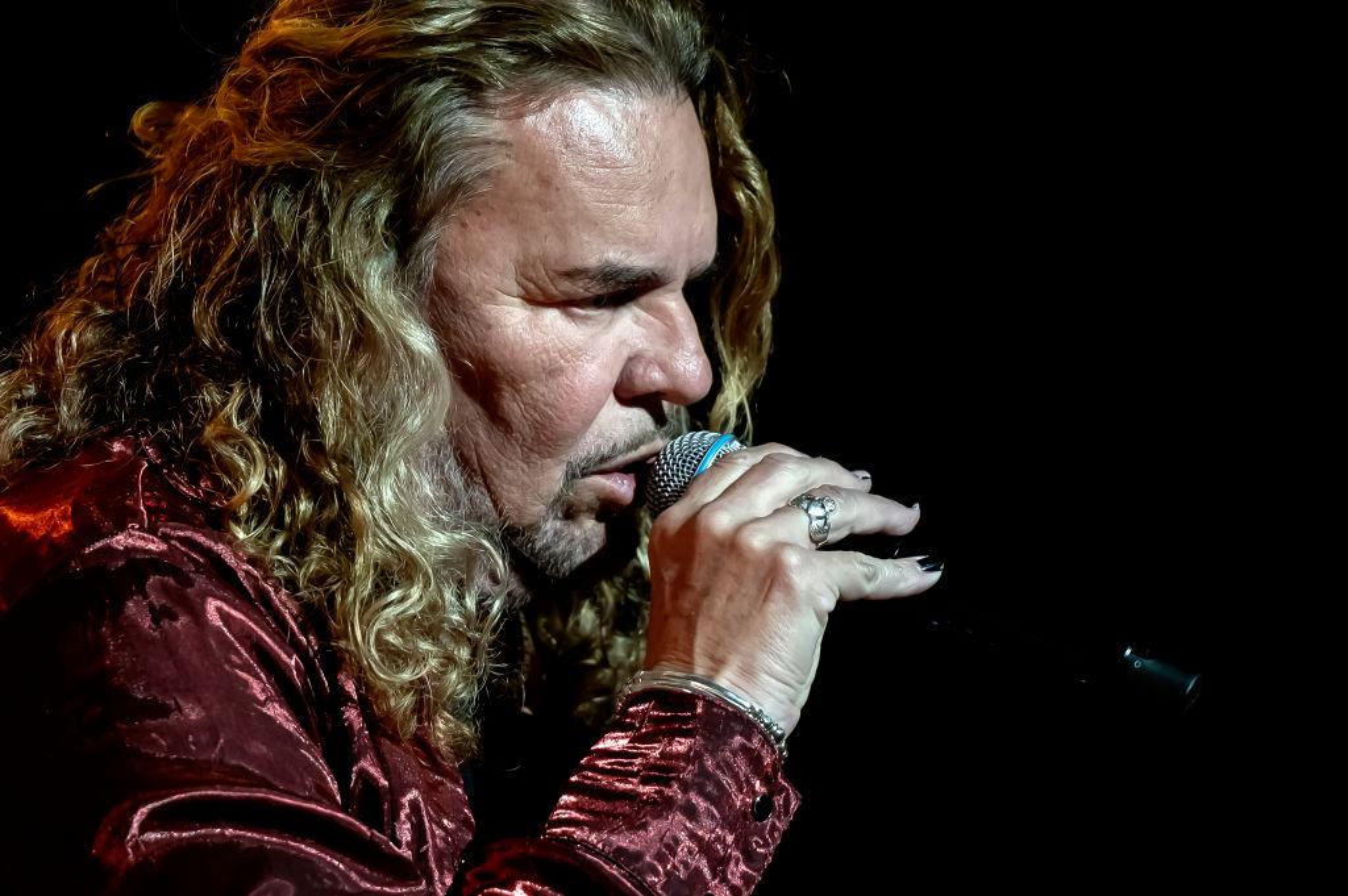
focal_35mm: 195
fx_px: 7296
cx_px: 674
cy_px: 448
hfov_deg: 10.6
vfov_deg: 7.0
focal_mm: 195
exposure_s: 1/800
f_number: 2.8
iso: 1600
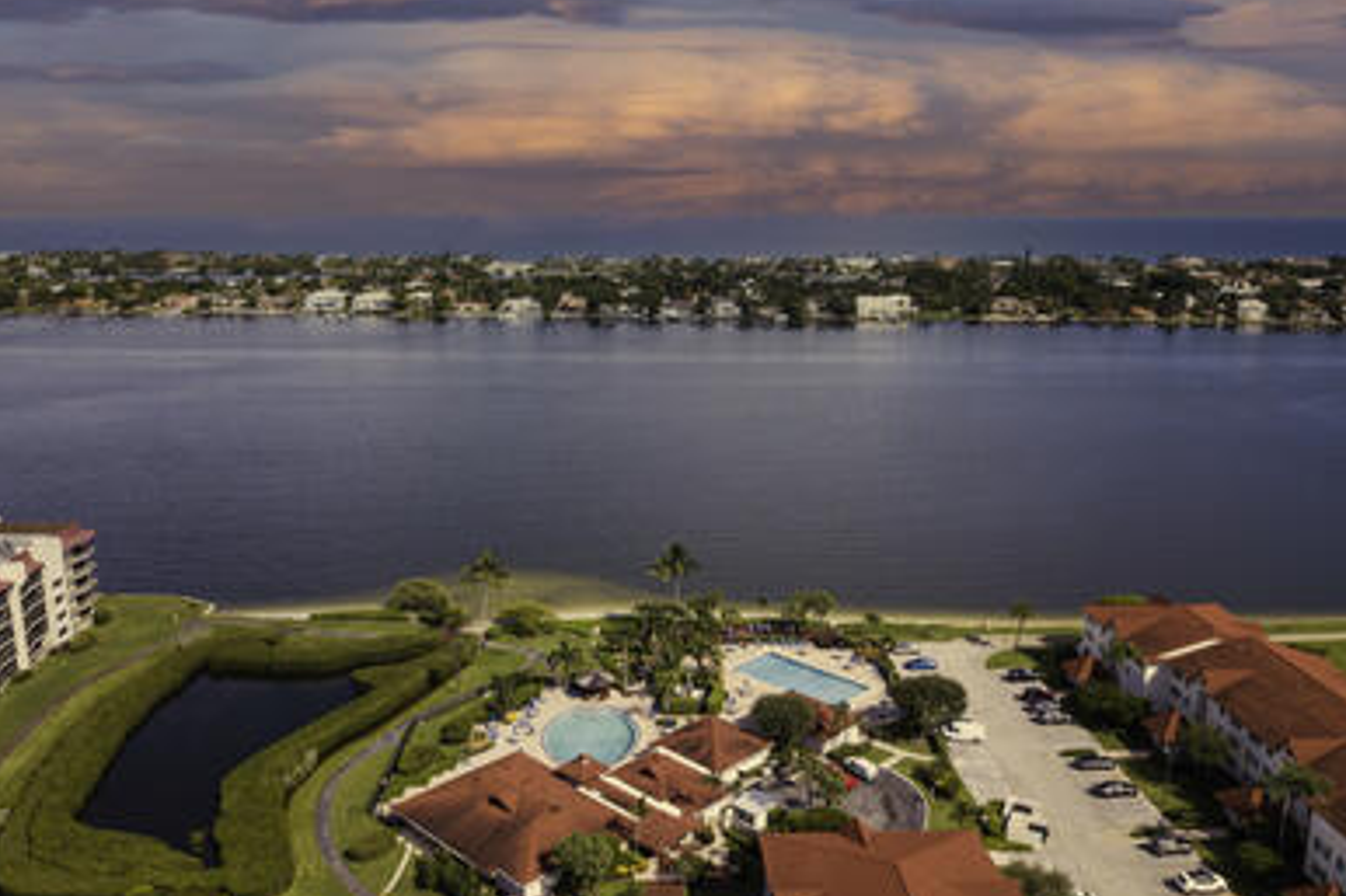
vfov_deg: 46.4
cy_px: 438
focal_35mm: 28
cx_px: 656
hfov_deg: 65.5
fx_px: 1046
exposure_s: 1/1900
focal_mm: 4.73
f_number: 2.2
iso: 100
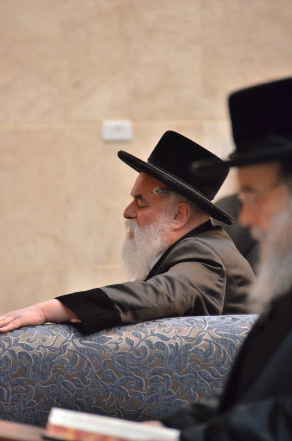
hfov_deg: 3.0
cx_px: 146
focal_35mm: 450
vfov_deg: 4.6
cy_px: 220
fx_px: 5501
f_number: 5.6
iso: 3200
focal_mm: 300
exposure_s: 1/100
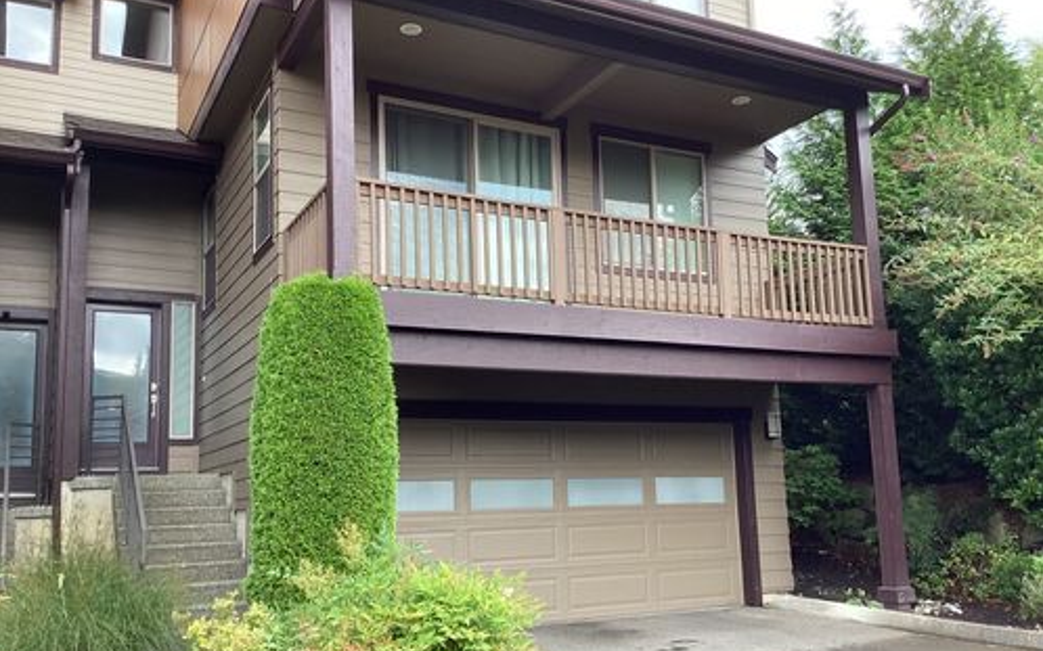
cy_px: 367
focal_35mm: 33
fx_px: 938
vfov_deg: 38.2
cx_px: 522
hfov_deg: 58.2
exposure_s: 1/120
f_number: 2.4
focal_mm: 3.3
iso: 50
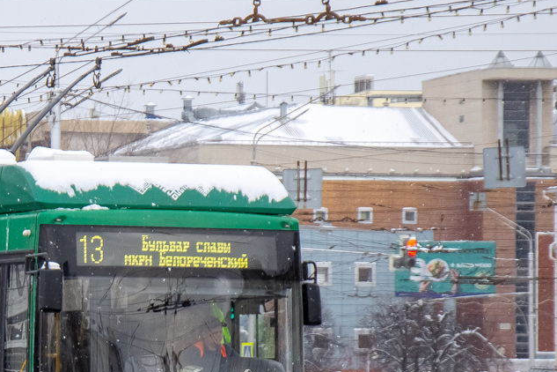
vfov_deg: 4.5
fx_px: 4719
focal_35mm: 305
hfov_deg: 6.7
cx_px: 7
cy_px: 258
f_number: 5.6
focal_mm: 92
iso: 450
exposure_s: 1/640
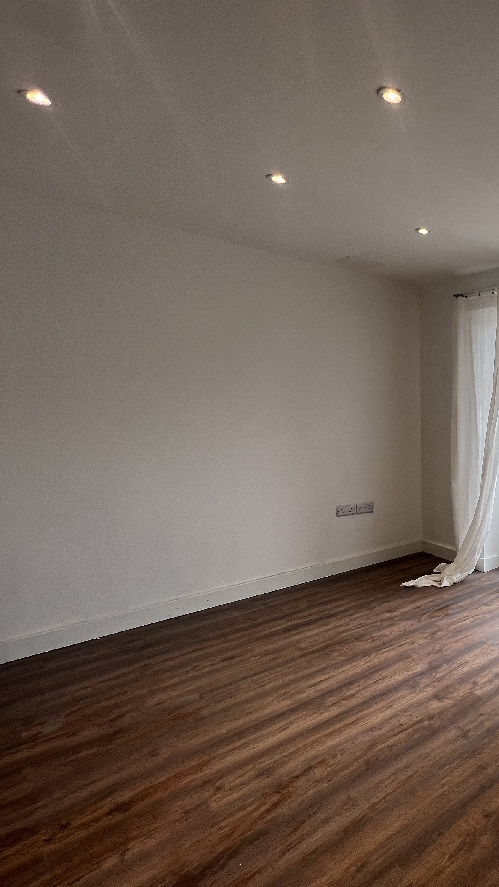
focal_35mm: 19
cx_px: 565
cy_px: 442
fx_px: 447
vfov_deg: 89.6
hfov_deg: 43.3
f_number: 1.8
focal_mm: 1.57
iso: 32
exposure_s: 1/159
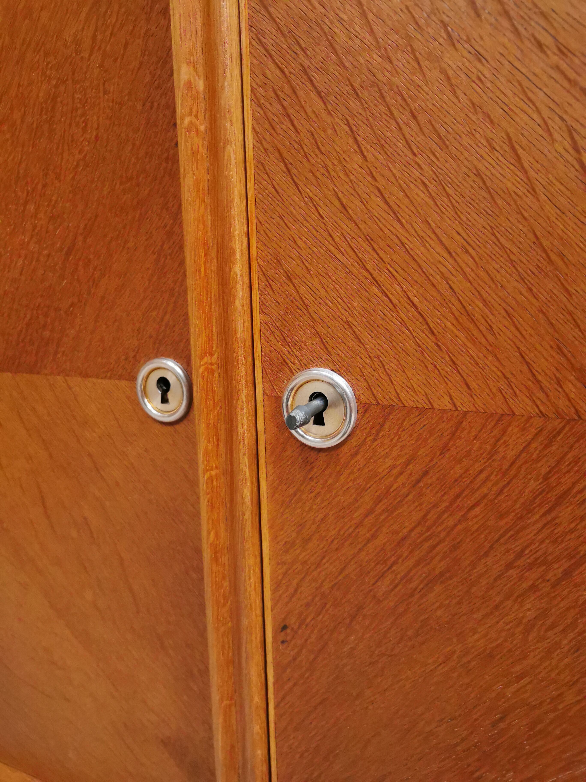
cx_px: 293
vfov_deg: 65.3
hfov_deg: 51.4
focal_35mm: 27
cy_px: 391
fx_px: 609
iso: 400
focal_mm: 5.58
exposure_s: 1/1000
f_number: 1.8
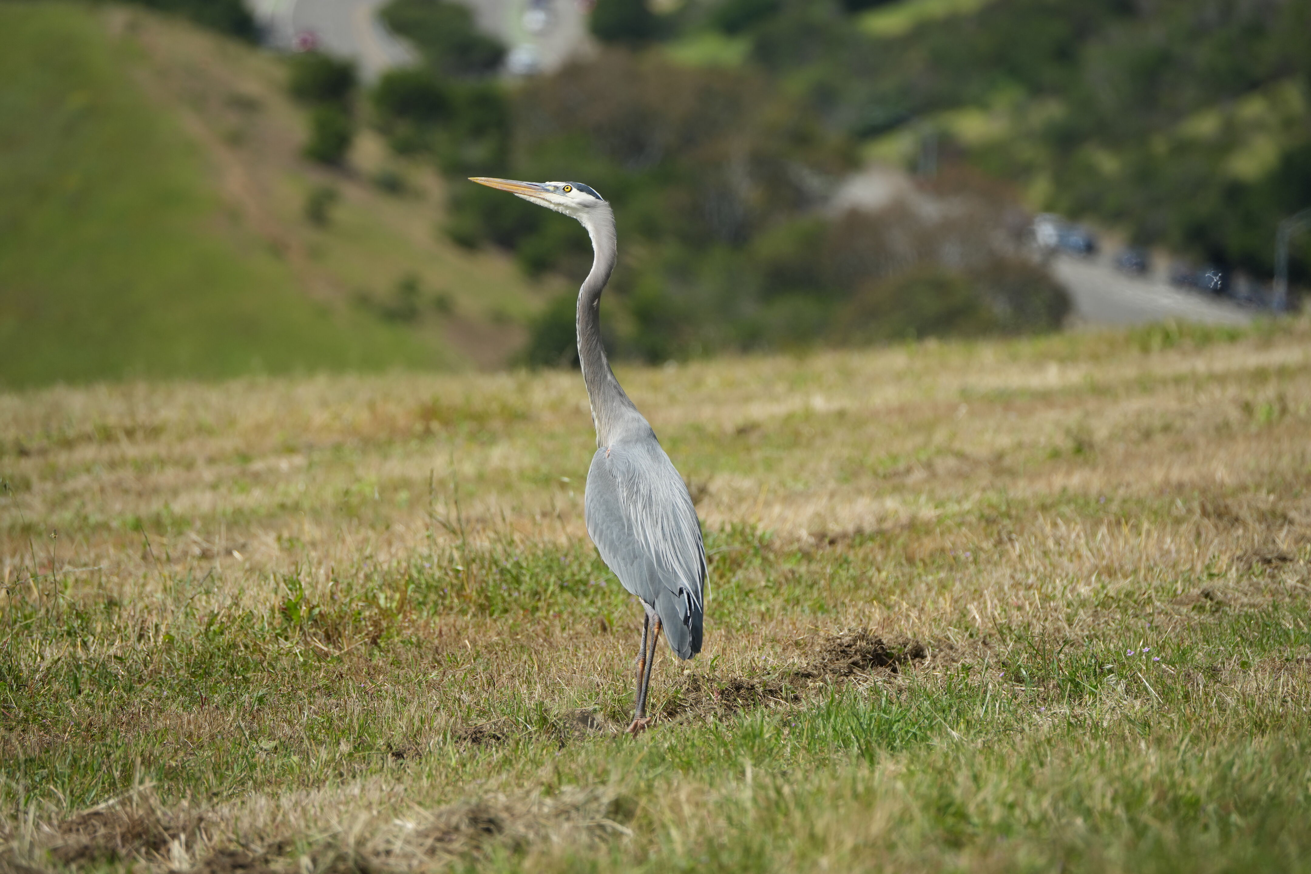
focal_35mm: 282
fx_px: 10269
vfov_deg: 4.9
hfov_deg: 7.3
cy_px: 437
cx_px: 656
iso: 400
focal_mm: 282
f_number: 6.3
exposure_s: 1/1600
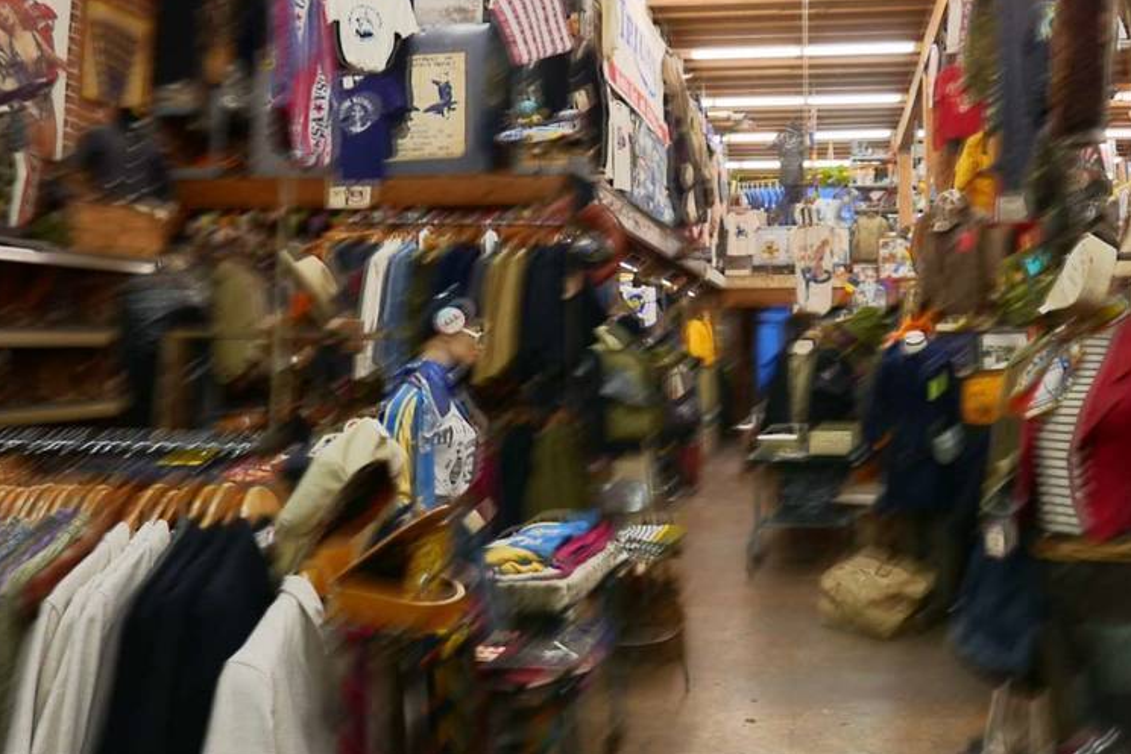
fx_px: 1037
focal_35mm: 33
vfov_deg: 39.4
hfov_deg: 55.9
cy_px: 238
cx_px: 761
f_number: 1.7
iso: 320
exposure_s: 1/60
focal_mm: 10.9
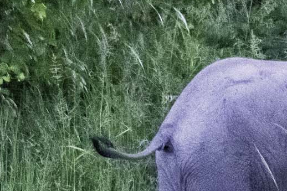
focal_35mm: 1158
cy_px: 160
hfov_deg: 1.8
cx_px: 417
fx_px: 9228
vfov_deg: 1.2
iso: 36000
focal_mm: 200
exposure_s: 1/8000
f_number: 5.6
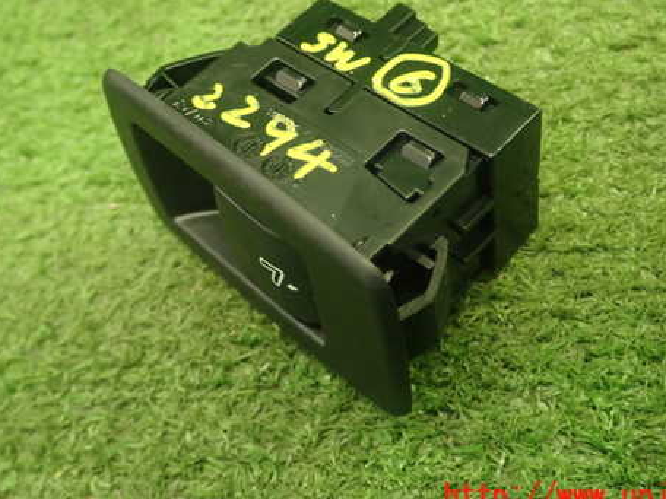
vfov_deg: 26.9
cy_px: 187
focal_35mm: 54
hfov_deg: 35.5
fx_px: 1039
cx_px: 336
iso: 500
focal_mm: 7.31
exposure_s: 1/40
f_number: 2.8
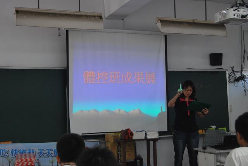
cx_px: 124
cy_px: 83
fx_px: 362
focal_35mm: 52
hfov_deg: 37.8
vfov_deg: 25.8
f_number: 4.8
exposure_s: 1/30
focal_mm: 35
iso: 560
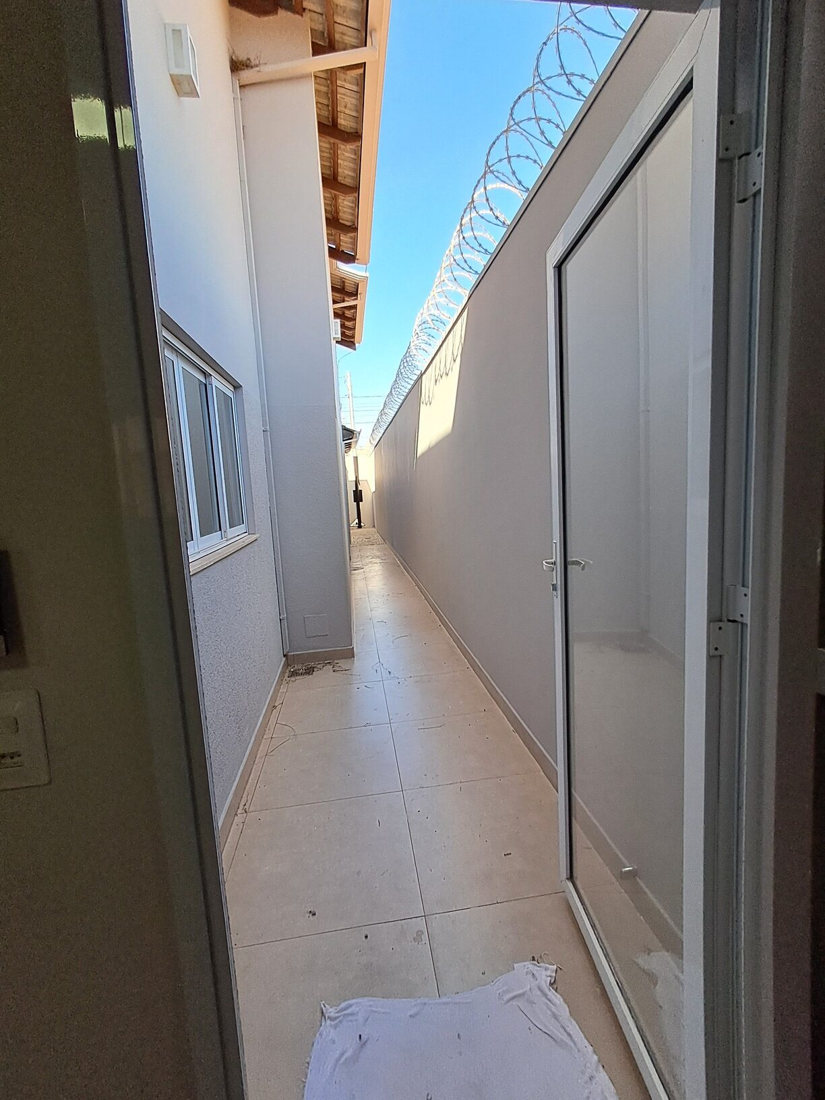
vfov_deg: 94.5
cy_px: 550
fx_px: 508
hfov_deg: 78.1
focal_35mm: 16
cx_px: 412
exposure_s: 1/187
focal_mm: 1.64
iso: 40
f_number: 2.2
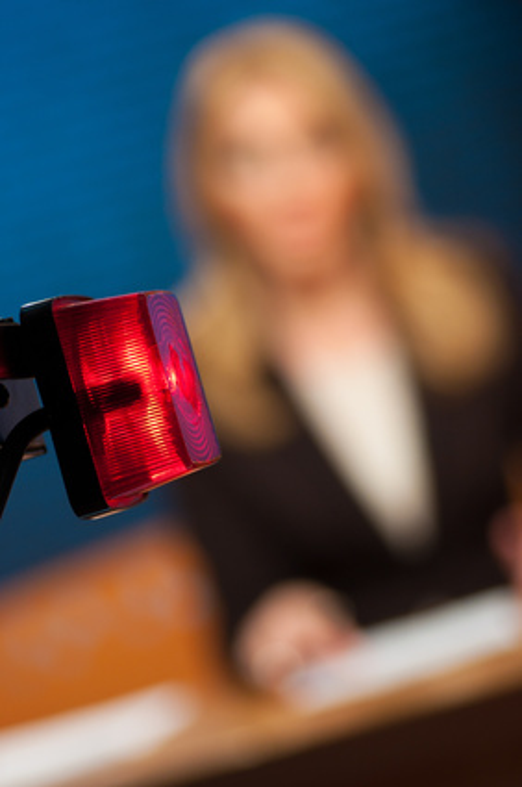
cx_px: 261
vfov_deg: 15.2
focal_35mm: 135
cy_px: 394
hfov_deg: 10.1
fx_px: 2946
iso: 320
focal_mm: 90
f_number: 3.5
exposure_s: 1/100
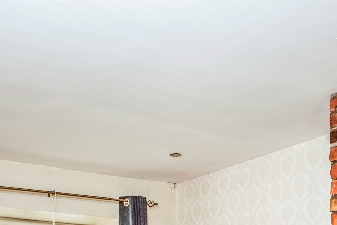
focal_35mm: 55
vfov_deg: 21.9
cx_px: 131
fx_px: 515
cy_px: 301
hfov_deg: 36.1
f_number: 8
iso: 400
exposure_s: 1/60
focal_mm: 15
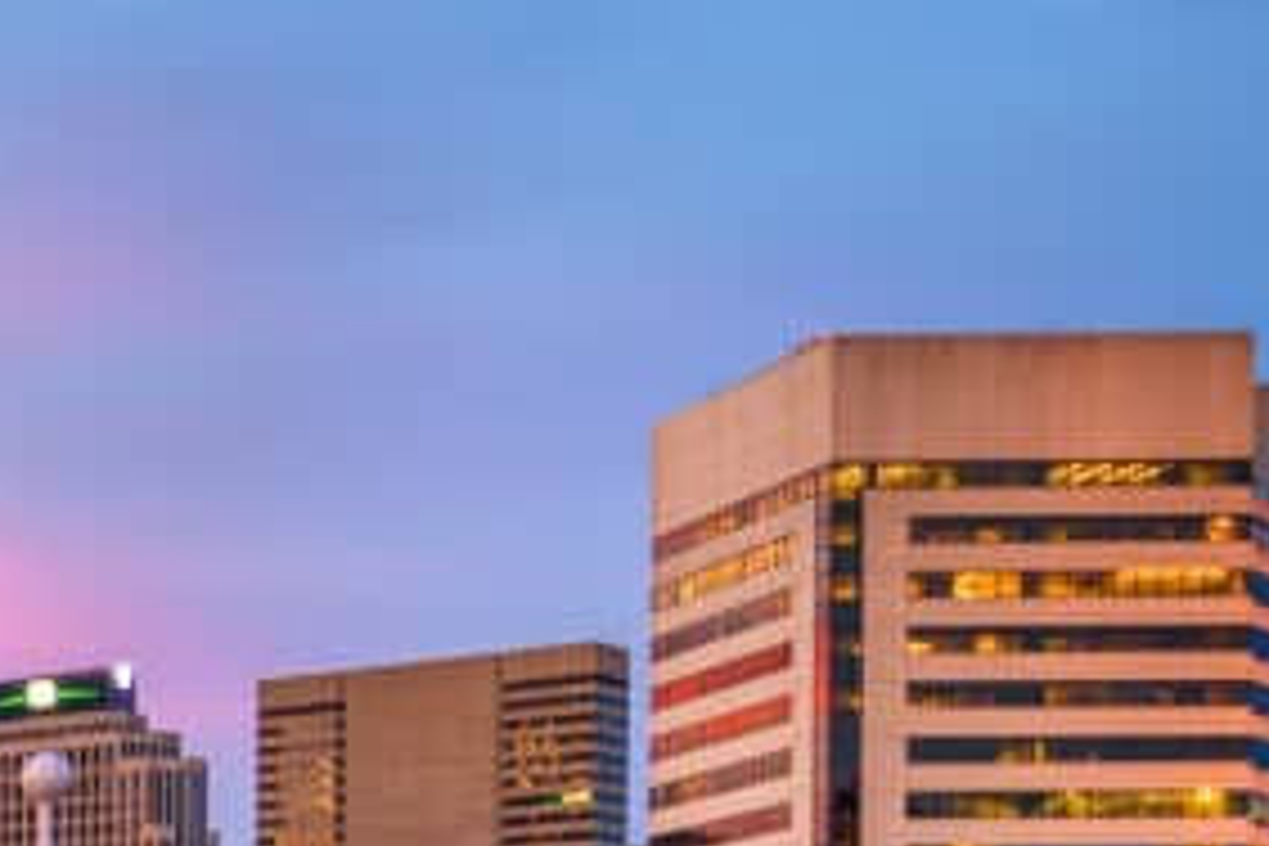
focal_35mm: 102
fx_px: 3595
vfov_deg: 12.7
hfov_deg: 16.5
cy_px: 1292
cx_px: -1058
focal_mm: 24
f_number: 8
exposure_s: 30
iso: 64
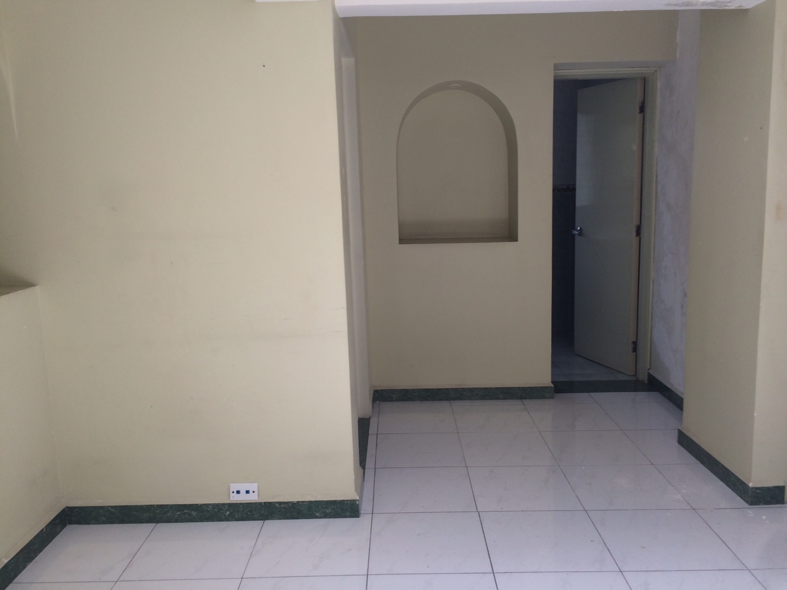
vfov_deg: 48.2
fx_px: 659
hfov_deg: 61.7
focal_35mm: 29
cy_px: 295
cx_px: 394
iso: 32
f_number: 2.2
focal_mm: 4.15
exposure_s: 1/272
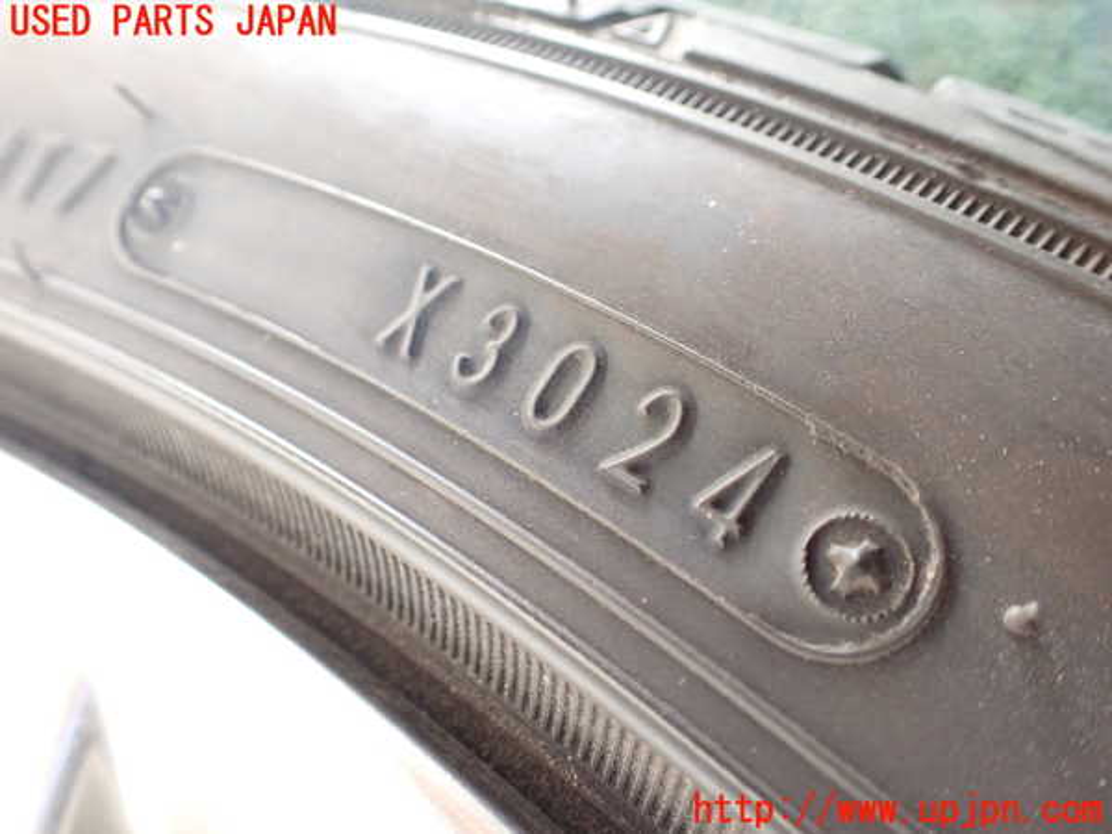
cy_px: 417
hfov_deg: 60.0
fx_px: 964
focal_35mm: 30
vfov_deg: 46.8
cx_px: 556
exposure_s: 1/125
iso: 500
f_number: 2.3
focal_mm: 5.4
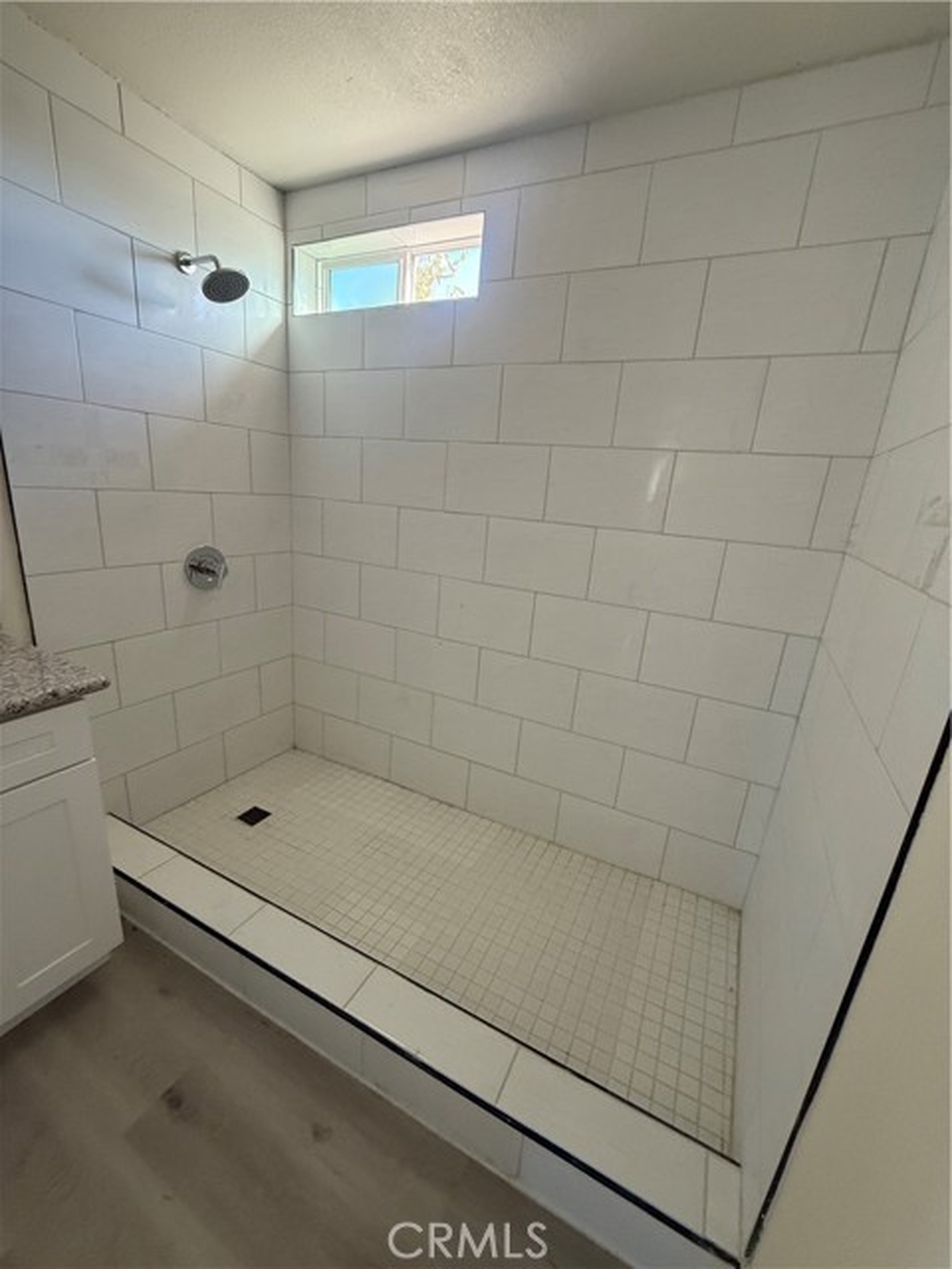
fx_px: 513
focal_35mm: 14
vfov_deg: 102.1
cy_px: 634
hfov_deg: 85.7
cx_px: 476
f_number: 2.2
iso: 320
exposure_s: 1/85
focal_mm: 2.22
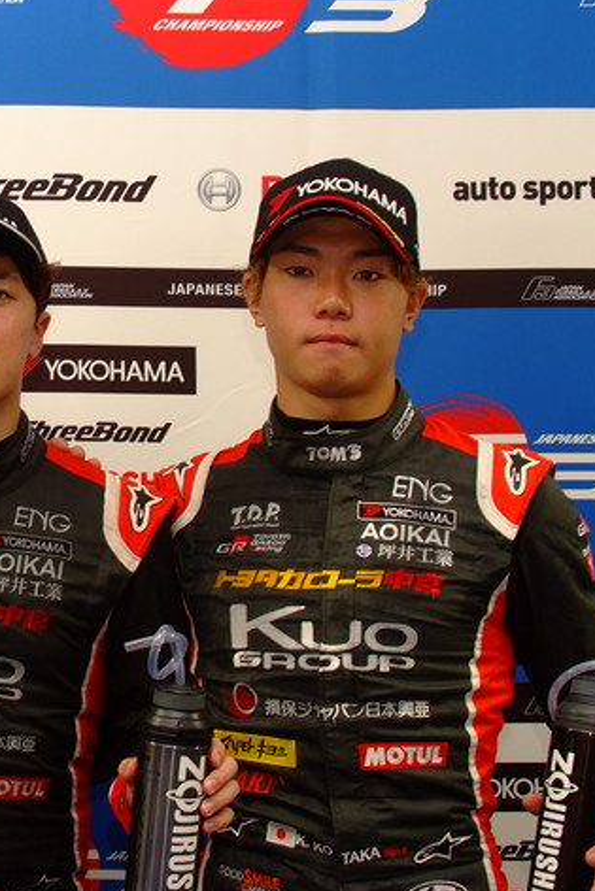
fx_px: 1585
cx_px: -42
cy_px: 442
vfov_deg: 31.4
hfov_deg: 20.4
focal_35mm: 64
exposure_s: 1/60
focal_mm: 28
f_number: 5.6
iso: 400
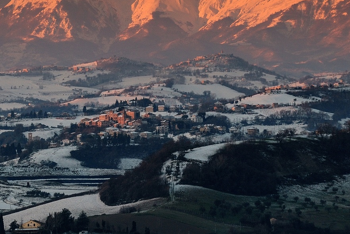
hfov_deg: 3.8
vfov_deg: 2.5
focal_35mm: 544
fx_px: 5297
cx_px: 210
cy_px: 53
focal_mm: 200
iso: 320
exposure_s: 1/125
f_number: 5.6
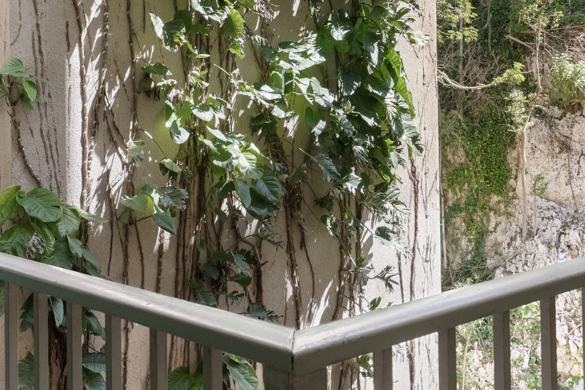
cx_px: 291
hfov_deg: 41.9
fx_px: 764
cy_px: 130
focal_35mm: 47
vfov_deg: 28.5
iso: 4000
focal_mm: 18
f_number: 6.3
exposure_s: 1/500
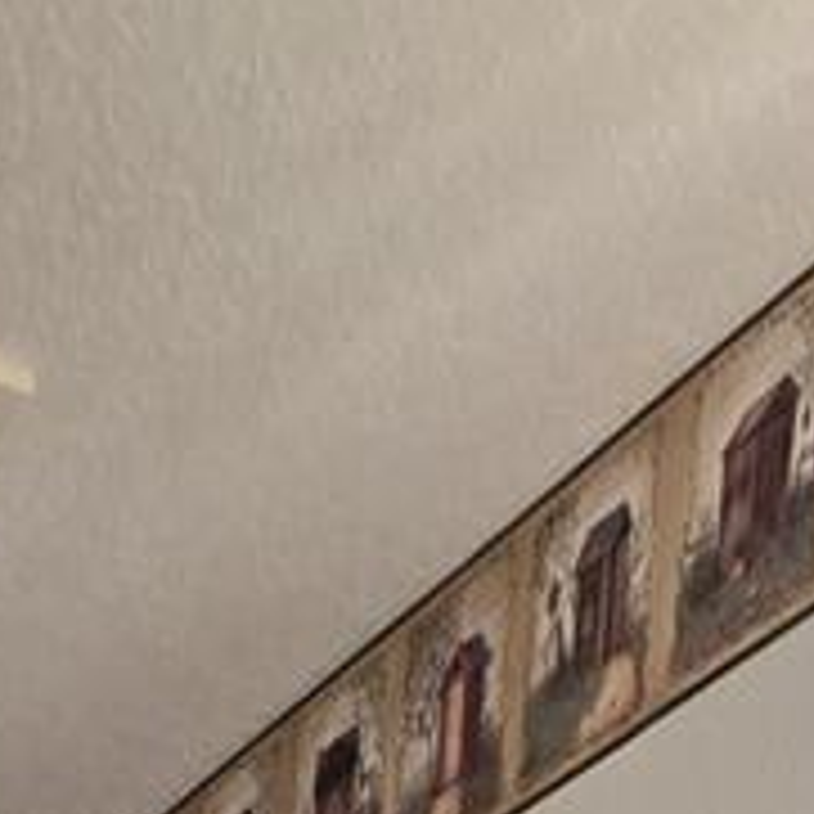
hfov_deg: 21.3
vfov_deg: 11.0
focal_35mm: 76
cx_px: -130
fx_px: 2022
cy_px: 2536
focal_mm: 2.2
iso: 100
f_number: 2.2
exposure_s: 1/60
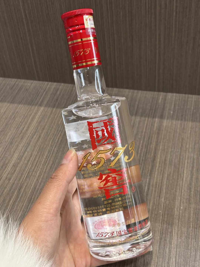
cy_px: 134
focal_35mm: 52
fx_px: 401
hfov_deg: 28.0
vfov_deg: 36.8
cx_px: 100
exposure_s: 1/50
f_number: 1.6
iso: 50
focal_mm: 5.96
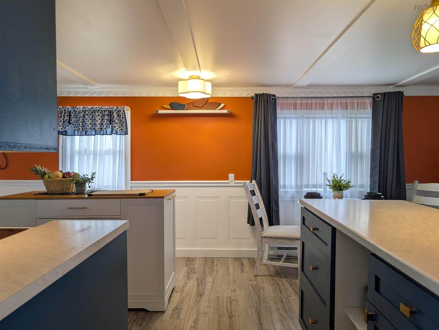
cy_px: 165
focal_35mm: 24
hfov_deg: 71.5
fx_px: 305
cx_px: 220
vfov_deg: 56.9
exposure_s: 1/120
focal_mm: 6.9
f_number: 1.68
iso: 54
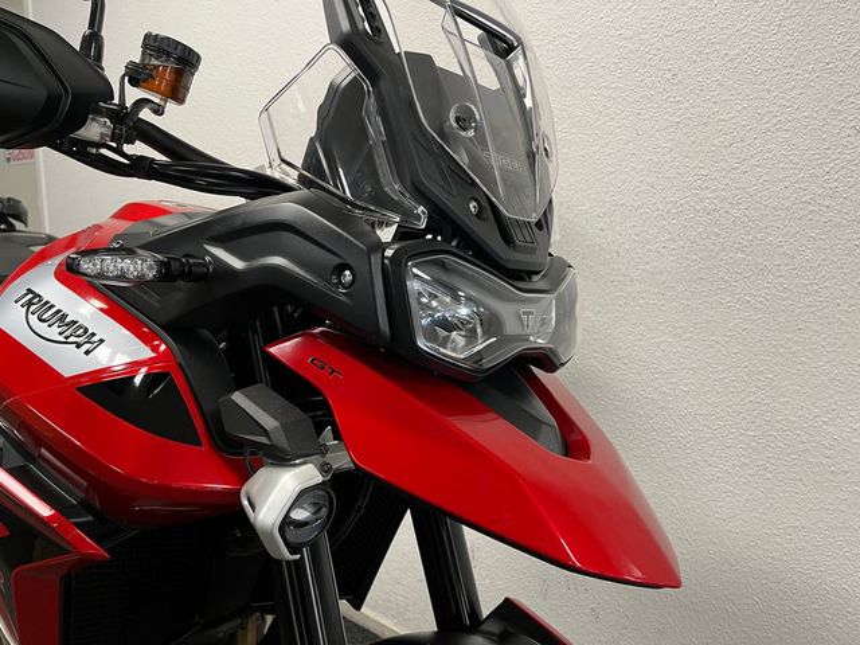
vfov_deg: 53.1
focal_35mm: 26
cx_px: 430
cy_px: 322
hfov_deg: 67.3
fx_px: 646
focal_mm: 5.1
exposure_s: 1/50
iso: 80
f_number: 1.6
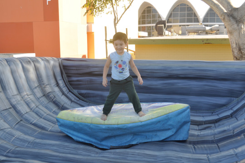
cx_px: 122
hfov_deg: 45.0
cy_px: 82
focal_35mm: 44
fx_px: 296
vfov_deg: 30.8
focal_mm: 29
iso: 200
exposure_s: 1/160
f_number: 6.3
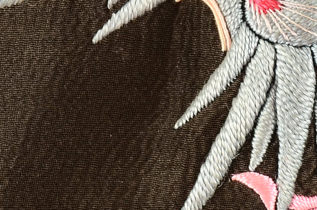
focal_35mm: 311
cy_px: 59
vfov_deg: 4.4
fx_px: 2732
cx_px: 493
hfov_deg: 6.5
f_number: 10
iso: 320
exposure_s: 1/40
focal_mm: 55
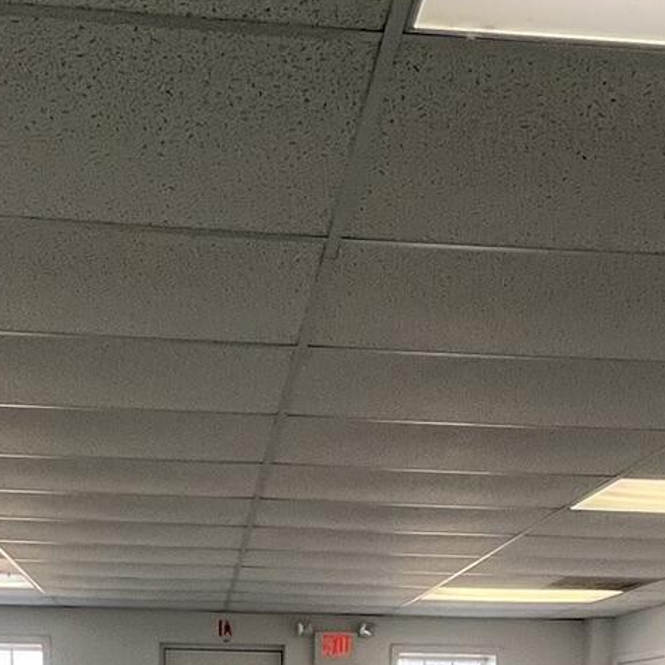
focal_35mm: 50
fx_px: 1087
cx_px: 301
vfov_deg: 26.8
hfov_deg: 34.0
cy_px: 930
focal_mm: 1.57
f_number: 1.8
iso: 100
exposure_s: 1/120
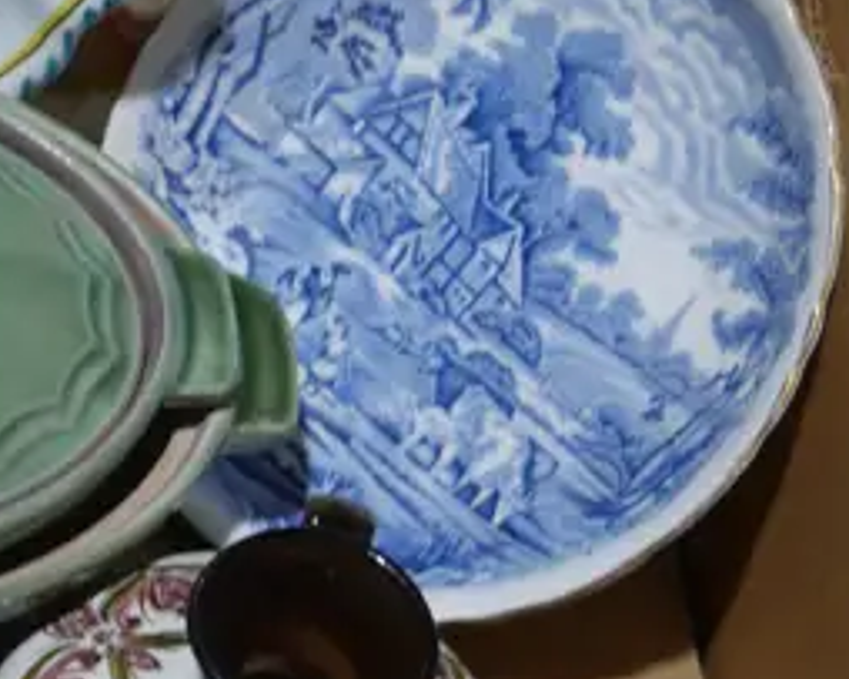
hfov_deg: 16.0
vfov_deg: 13.1
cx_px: 5
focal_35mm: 118
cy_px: 381
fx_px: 2964
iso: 200
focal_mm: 15
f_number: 3.6
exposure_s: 1/125
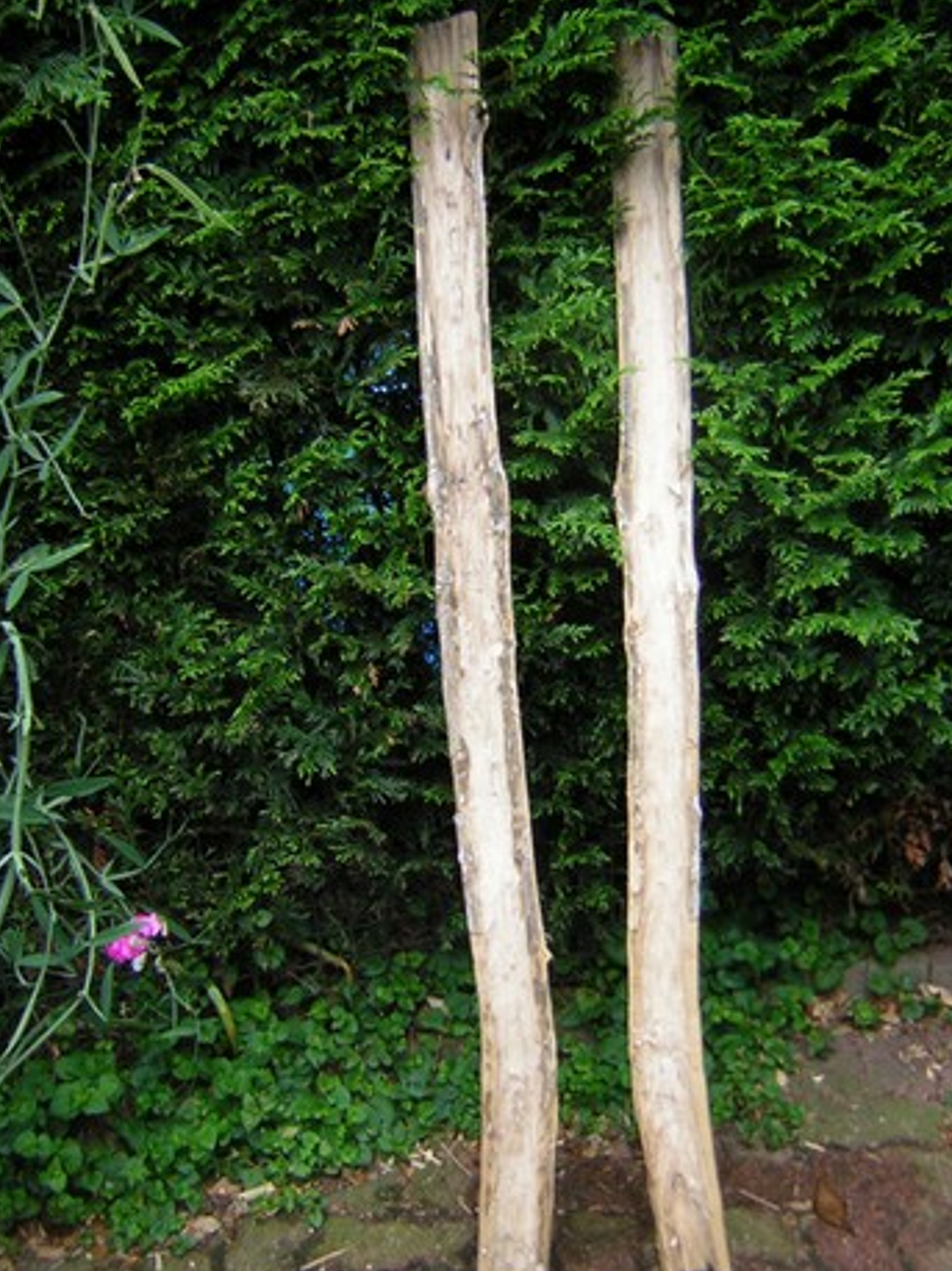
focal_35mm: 42
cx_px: 536
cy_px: 672
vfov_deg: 44.8
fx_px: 1542
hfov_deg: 34.3
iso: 50
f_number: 2.6
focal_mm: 4.7
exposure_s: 1/51.8
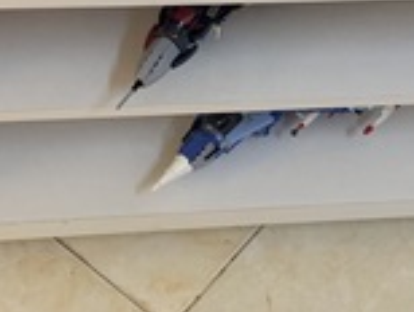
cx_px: 249
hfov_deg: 25.3
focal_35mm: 77
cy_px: 117
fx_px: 922
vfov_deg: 19.2
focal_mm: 4.25
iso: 250
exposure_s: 1/40
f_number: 1.8
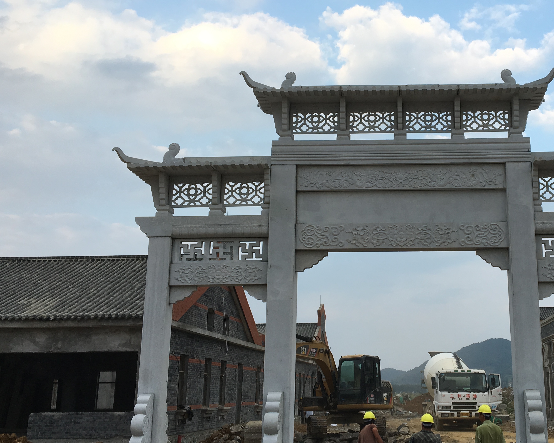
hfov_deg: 42.0
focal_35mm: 43
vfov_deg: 34.9
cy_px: 231
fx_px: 705
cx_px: 393
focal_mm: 4.15
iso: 25
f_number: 2.2
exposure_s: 1/289
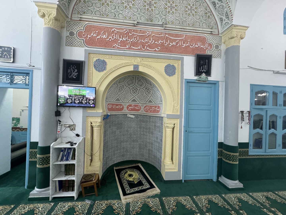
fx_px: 116
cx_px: 143
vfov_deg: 85.7
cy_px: 108
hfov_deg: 102.1
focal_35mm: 14
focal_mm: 2.22
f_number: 2.2
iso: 400
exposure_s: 1/50
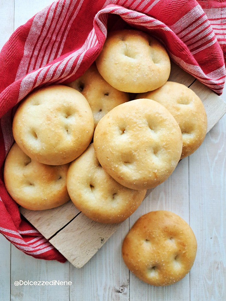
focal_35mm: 24
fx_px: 209
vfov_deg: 71.6
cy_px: 150
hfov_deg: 56.8
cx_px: 113
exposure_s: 1/50
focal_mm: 5.23
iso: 80
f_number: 1.8
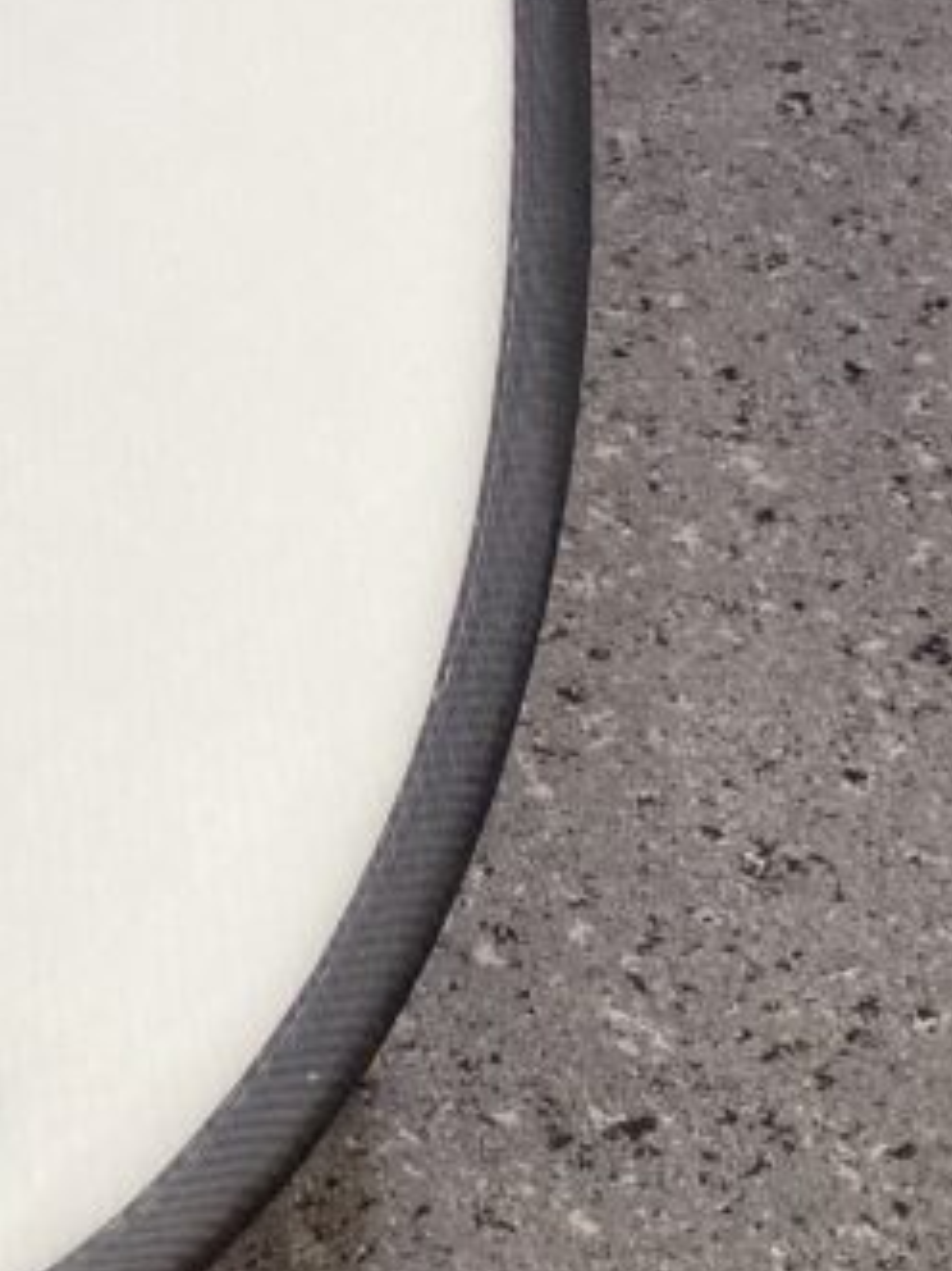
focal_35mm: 75
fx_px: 2752
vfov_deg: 24.8
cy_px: 4
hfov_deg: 18.7
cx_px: -142
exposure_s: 1/120
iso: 50
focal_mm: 3.3
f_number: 2.4
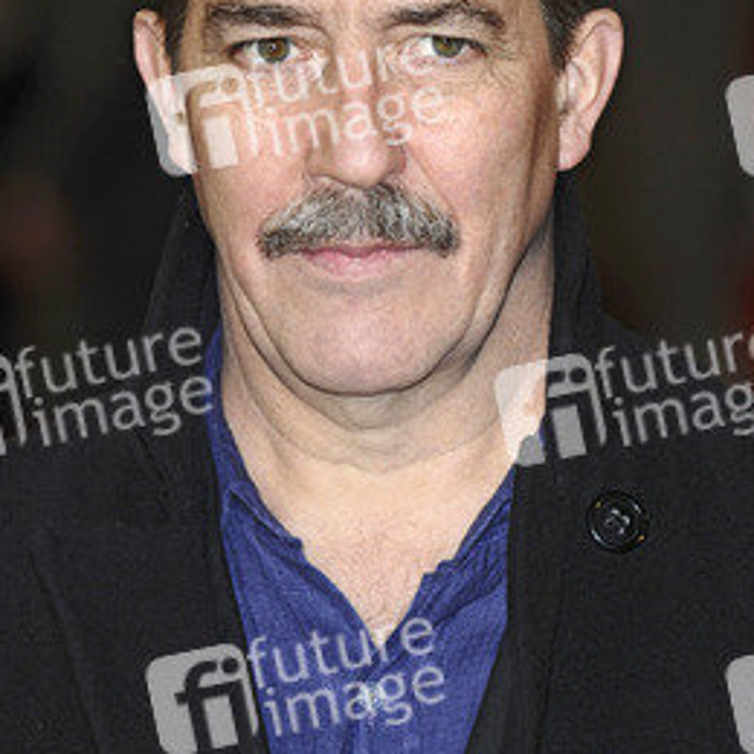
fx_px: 7483
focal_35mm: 304
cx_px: 381
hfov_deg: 5.8
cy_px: 252
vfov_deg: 5.8
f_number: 4.5
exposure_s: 1/200
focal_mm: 155
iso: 320
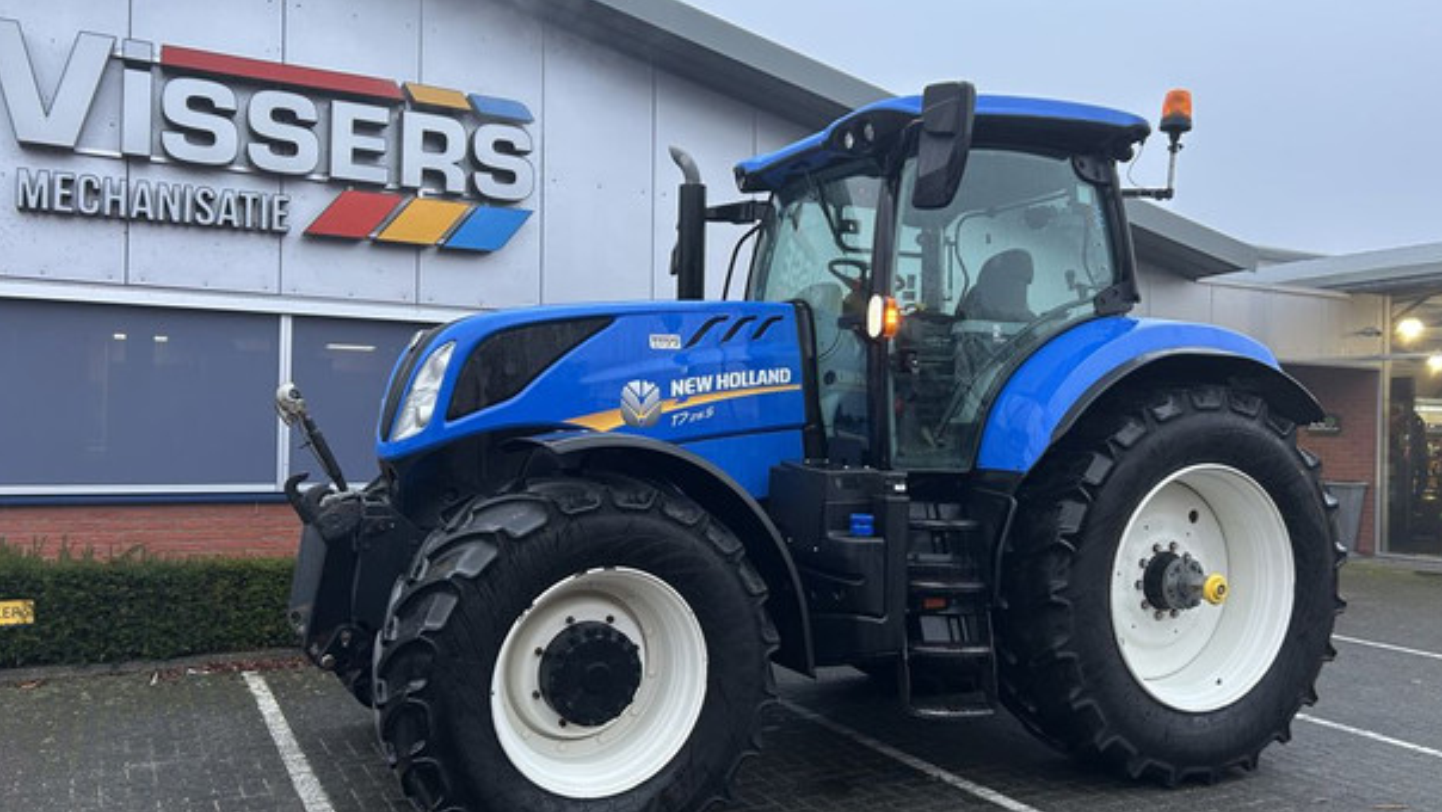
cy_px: 418
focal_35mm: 30
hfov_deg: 64.3
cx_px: 723
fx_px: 1147
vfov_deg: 39.0
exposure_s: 1/50
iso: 80
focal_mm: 5.7
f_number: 1.5
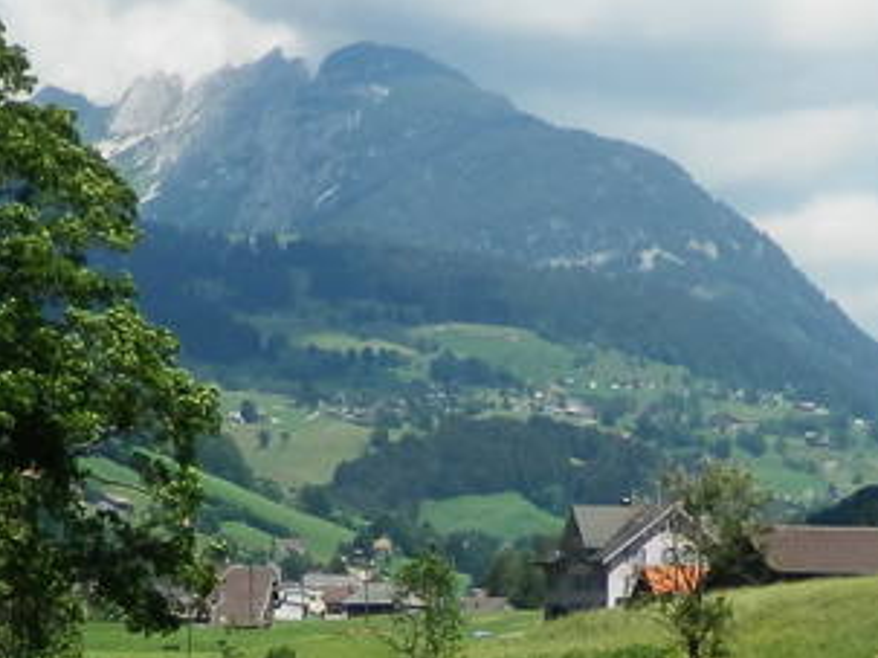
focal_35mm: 214
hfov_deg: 9.2
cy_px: 701
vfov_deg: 6.9
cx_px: 365
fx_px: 5426
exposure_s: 1/800
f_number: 3.8
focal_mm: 8
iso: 80
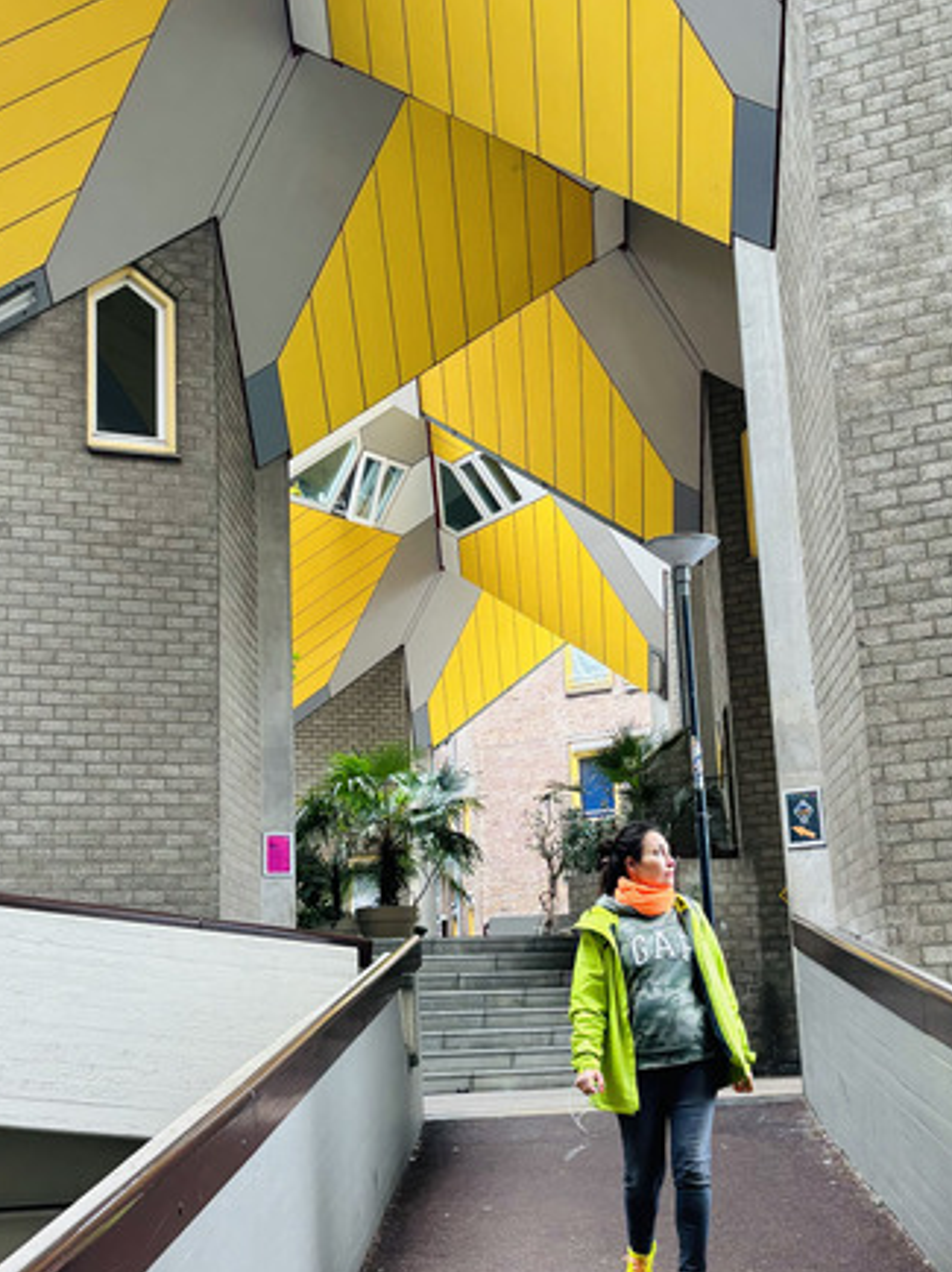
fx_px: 1468
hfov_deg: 35.8
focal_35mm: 40
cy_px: 456
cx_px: 387
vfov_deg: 46.3
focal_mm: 5.96
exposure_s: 1/121
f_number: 1.6
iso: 40
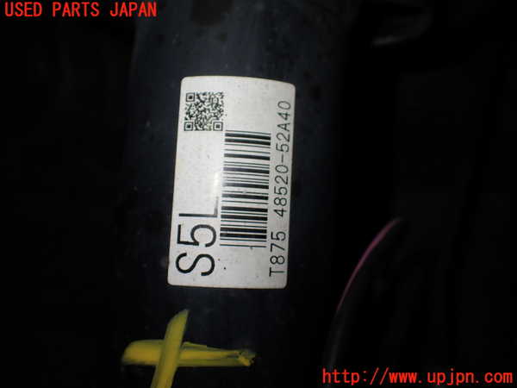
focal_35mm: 30
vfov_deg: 46.8
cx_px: 258
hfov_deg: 60.0
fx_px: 448
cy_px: 194
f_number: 2.3
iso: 125
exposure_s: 1/125
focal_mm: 5.4
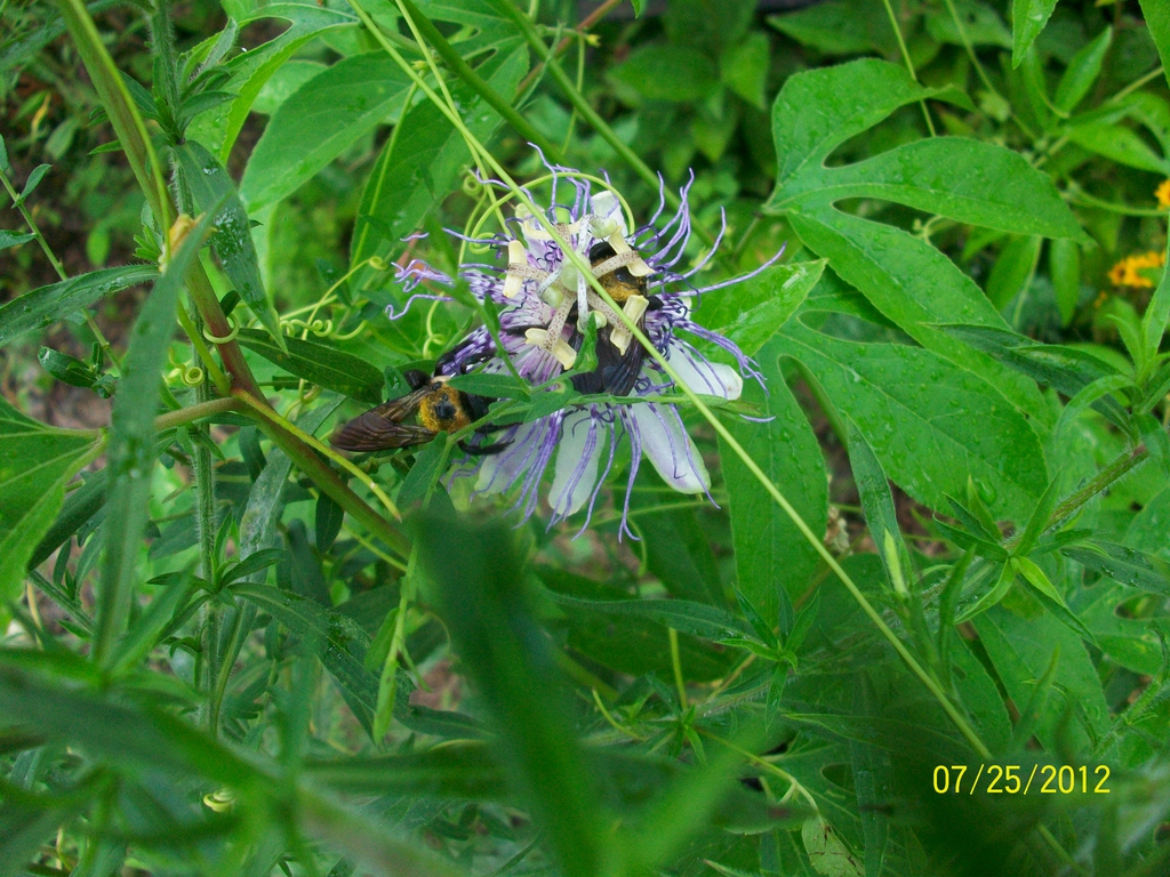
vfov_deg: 44.2
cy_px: 438
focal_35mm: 32
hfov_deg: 56.8
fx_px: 1082
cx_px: 585
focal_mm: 5.7
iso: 86
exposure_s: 1/60
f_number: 2.8
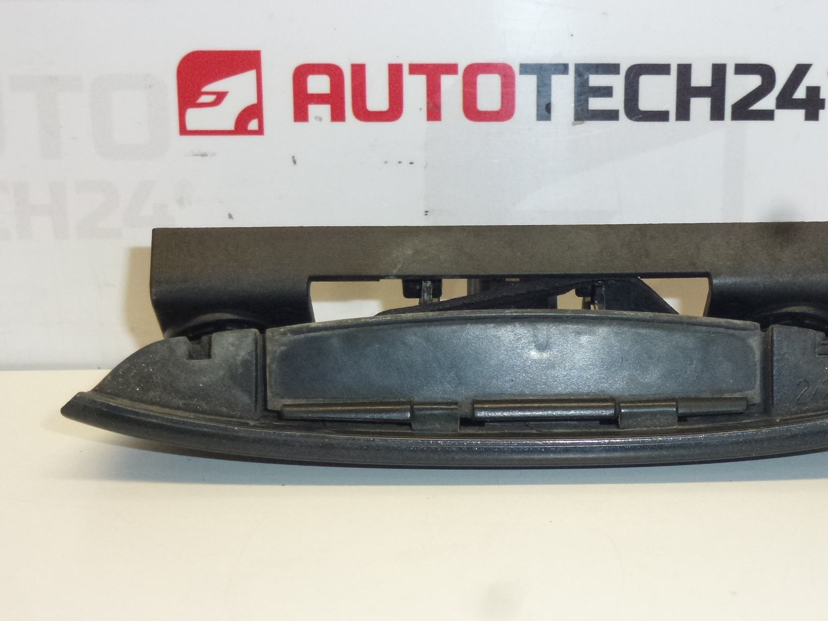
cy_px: 379
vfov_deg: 23.2
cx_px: 519
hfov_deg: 30.6
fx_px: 1507
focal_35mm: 63
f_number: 4.1
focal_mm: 8.7
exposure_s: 1/200
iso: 400
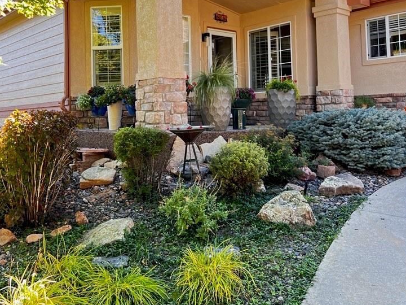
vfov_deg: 38.2
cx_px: 170
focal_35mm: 37
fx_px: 434
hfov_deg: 49.9
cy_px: 102
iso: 64
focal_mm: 5.7
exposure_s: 1/135
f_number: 1.5
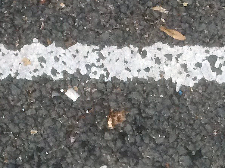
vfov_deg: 8.6
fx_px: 1020
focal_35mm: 157
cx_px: 199
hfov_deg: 12.5
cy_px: 414
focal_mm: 4.15
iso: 64
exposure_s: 1/33
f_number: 2.2
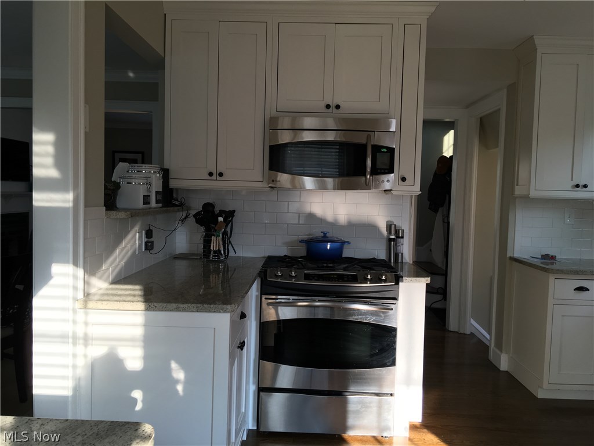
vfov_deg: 48.2
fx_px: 498
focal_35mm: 29
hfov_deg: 61.7
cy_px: 223
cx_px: 297
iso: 32
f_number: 2.2
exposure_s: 1/60
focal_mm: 4.15
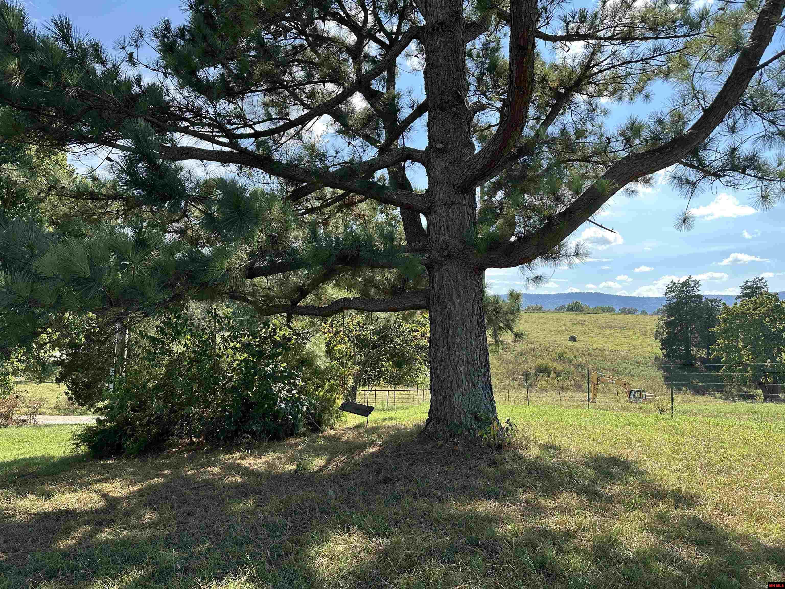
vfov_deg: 56.8
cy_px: 294
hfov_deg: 71.6
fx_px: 544
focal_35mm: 24
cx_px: 392
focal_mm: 6.86
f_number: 1.78
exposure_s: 1/1721
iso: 80
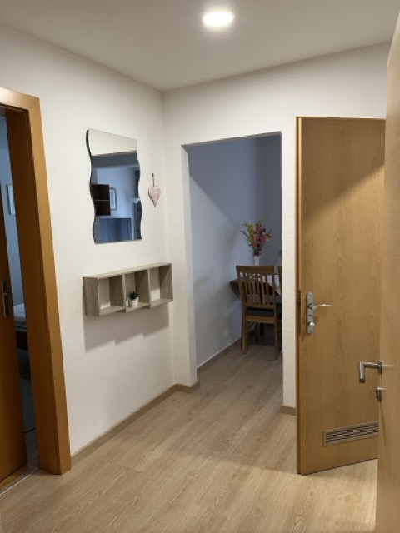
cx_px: 200
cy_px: 266
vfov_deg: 67.3
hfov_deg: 53.1
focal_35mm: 26
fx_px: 401
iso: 100
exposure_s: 1/50
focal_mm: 5.1
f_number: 1.6
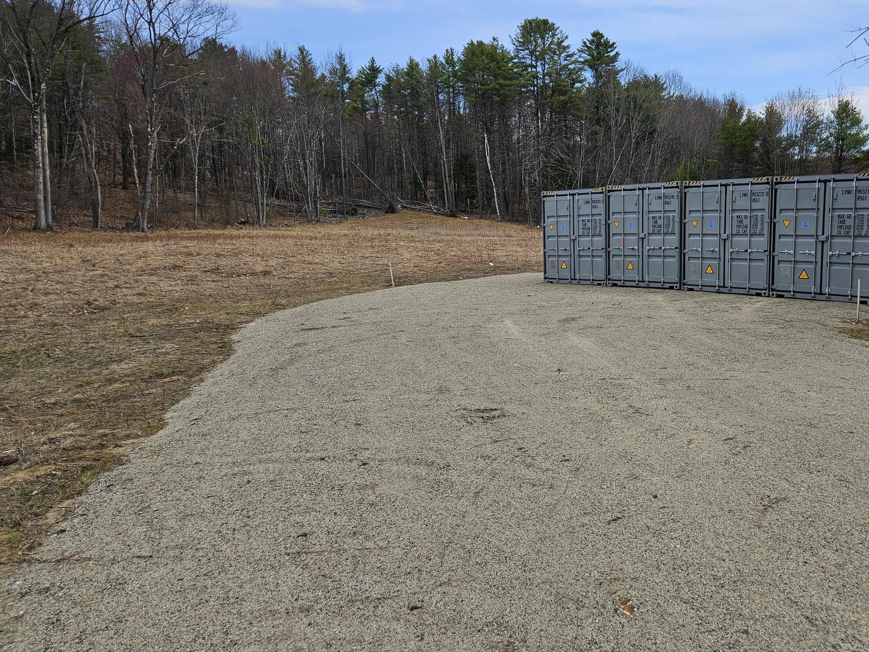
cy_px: 285
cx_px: 523
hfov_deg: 61.1
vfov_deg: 48.1
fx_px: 728
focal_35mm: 29
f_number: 1.8
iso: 25
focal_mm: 5.4
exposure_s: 1/1218
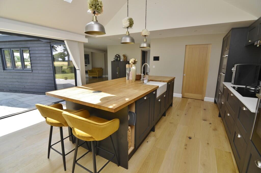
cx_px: 130
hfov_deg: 95.1
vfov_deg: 71.8
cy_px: 86
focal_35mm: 16
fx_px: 119
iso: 160
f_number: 5.6
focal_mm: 11
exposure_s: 1/125
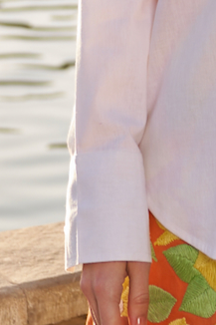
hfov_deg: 8.8
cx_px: 318
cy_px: -278
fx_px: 1378
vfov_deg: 12.2
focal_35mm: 153
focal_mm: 25
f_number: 2.8
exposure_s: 1/500
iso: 50
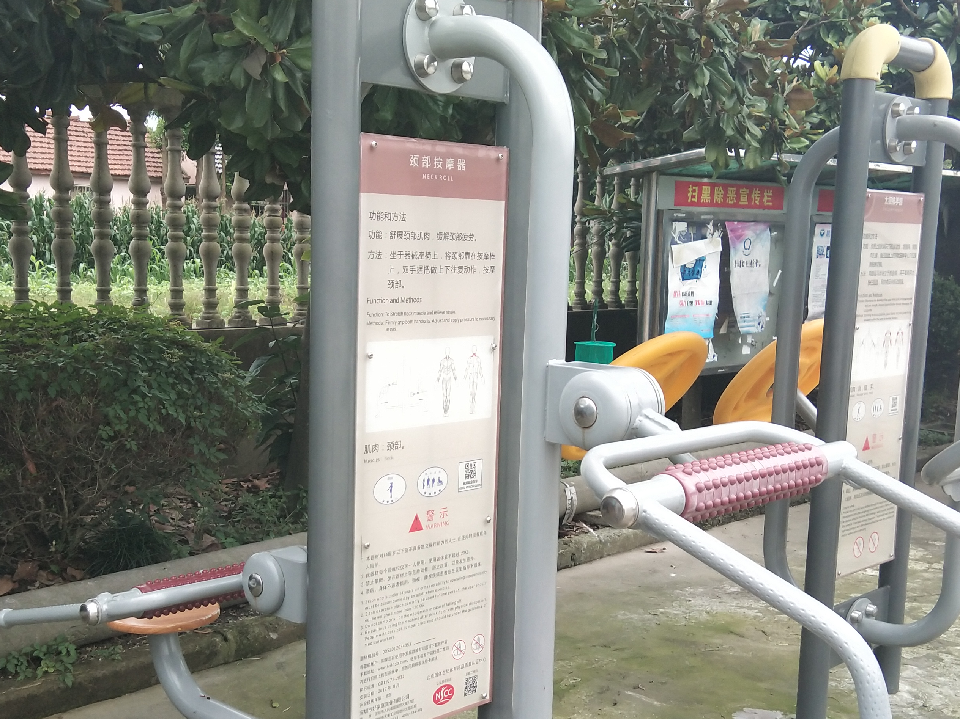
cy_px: 433
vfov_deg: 28.5
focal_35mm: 51
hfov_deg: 37.5
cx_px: 445
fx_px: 1414
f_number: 2.2
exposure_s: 1/157
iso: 50
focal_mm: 3.69
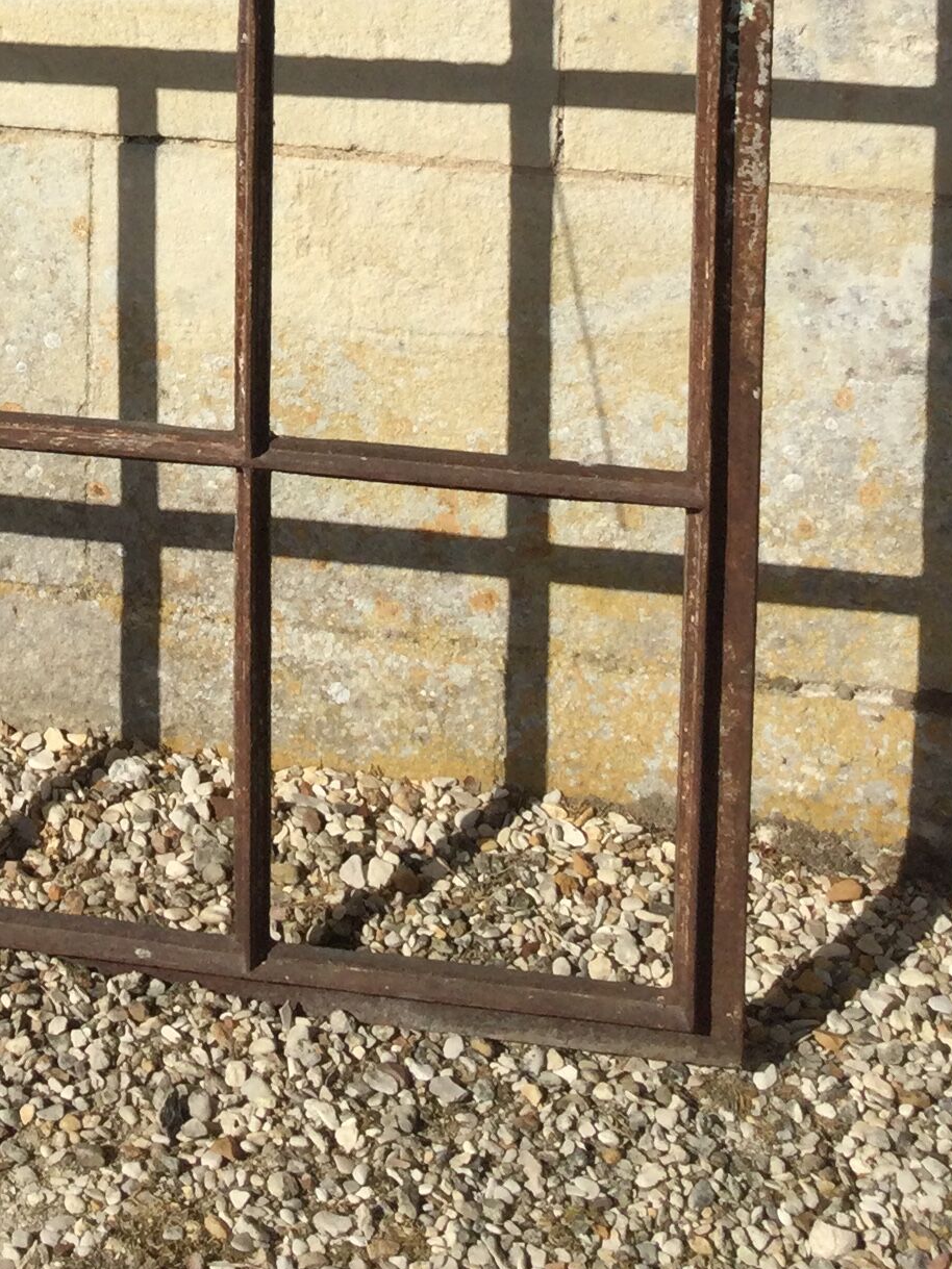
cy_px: -184
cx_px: -143
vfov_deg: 22.1
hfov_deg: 17.1
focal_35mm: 83
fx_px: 3044
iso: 25
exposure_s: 1/2331
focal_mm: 3.3
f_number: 2.4
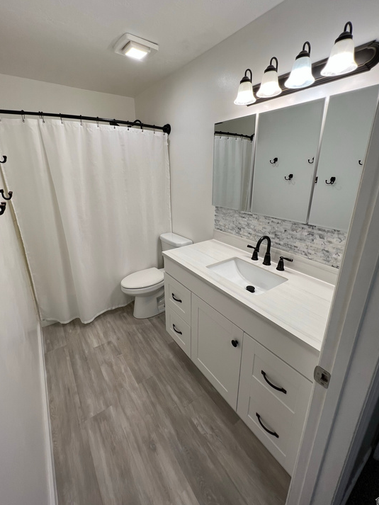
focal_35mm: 14
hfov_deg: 85.7
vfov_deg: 101.9
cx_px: 183
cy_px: 235
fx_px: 204
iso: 50
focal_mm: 1.57
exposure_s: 1/120
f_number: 1.8
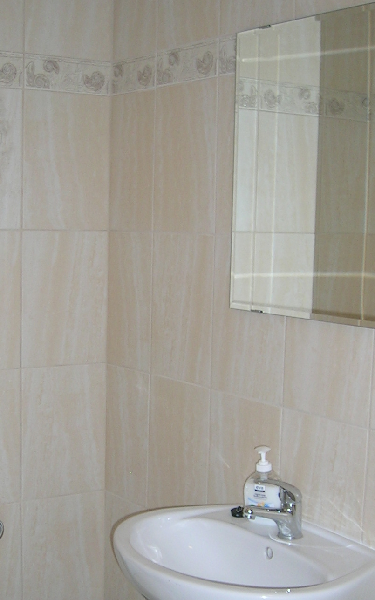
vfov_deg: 34.2
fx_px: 965
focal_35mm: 59
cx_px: 109
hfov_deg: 21.9
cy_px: 397
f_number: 2.8
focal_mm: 5.4
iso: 52
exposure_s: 1/60.1
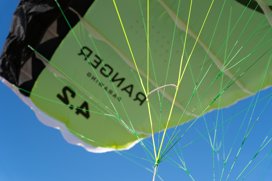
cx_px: 136
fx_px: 444
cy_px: 90
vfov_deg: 23.1
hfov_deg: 34.0
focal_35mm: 59
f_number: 5
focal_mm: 58.8
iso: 100
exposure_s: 1/1000
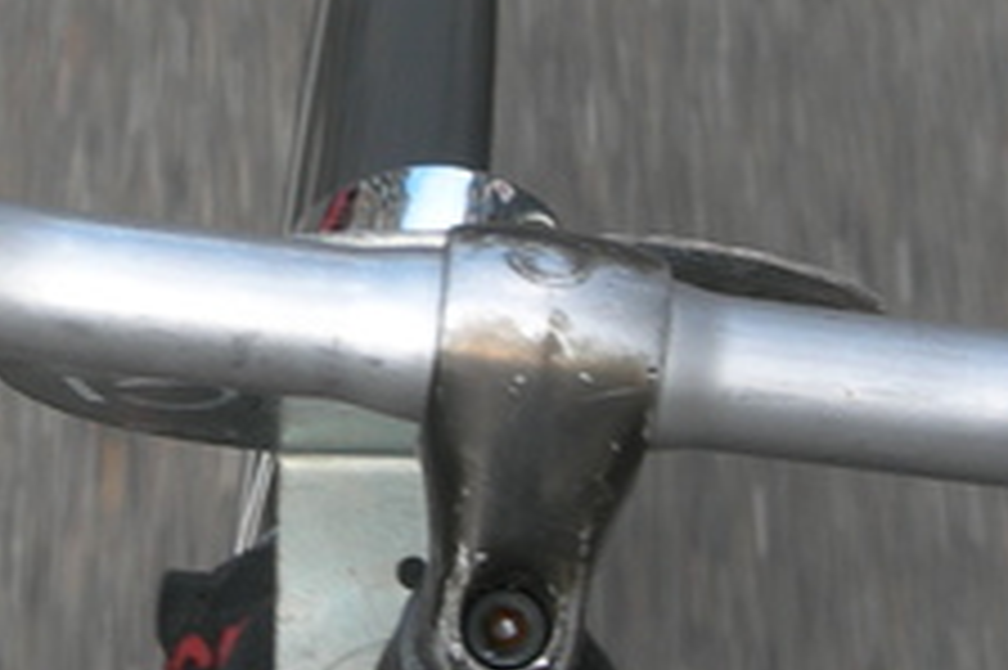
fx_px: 3945
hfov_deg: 14.5
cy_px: 153
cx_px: 284
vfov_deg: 9.7
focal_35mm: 141
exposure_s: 1/147
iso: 50
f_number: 4.8
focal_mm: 7.8
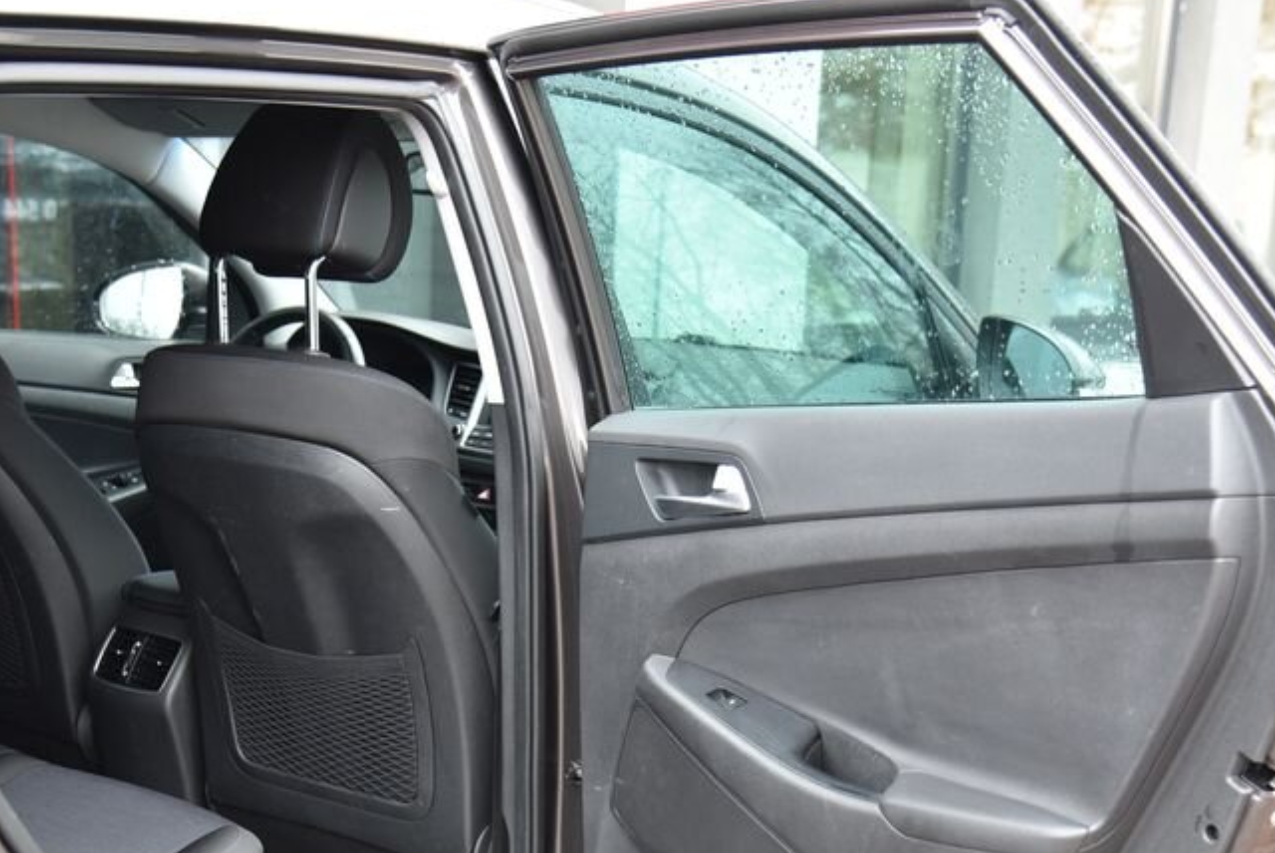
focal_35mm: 56
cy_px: 660
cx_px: 556
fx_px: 1985
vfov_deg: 23.9
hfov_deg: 35.6
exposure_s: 1/80
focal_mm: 35
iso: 500
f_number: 4.5
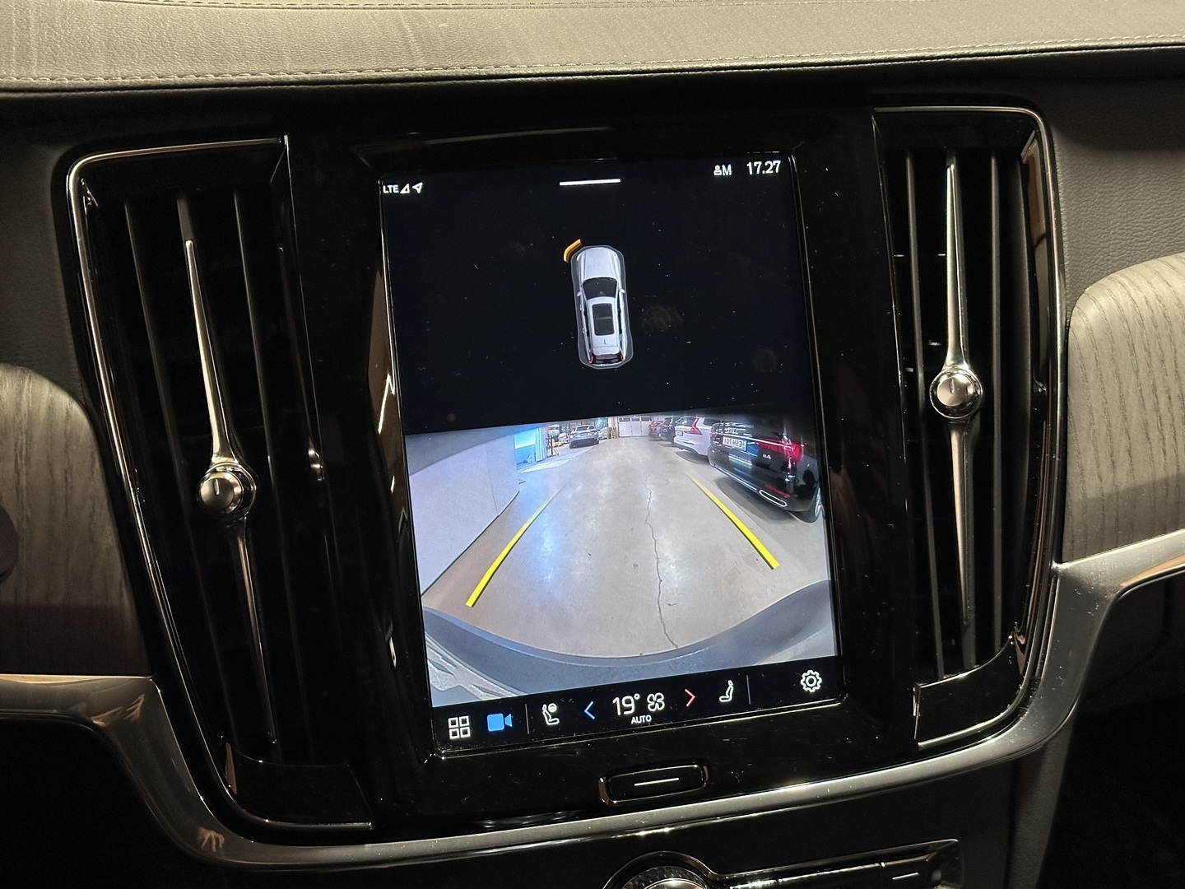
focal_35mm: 48
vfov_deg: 30.3
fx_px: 1643
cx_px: 592
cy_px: 444
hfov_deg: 39.7
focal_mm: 6.86
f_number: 1.78
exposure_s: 1/39
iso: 500
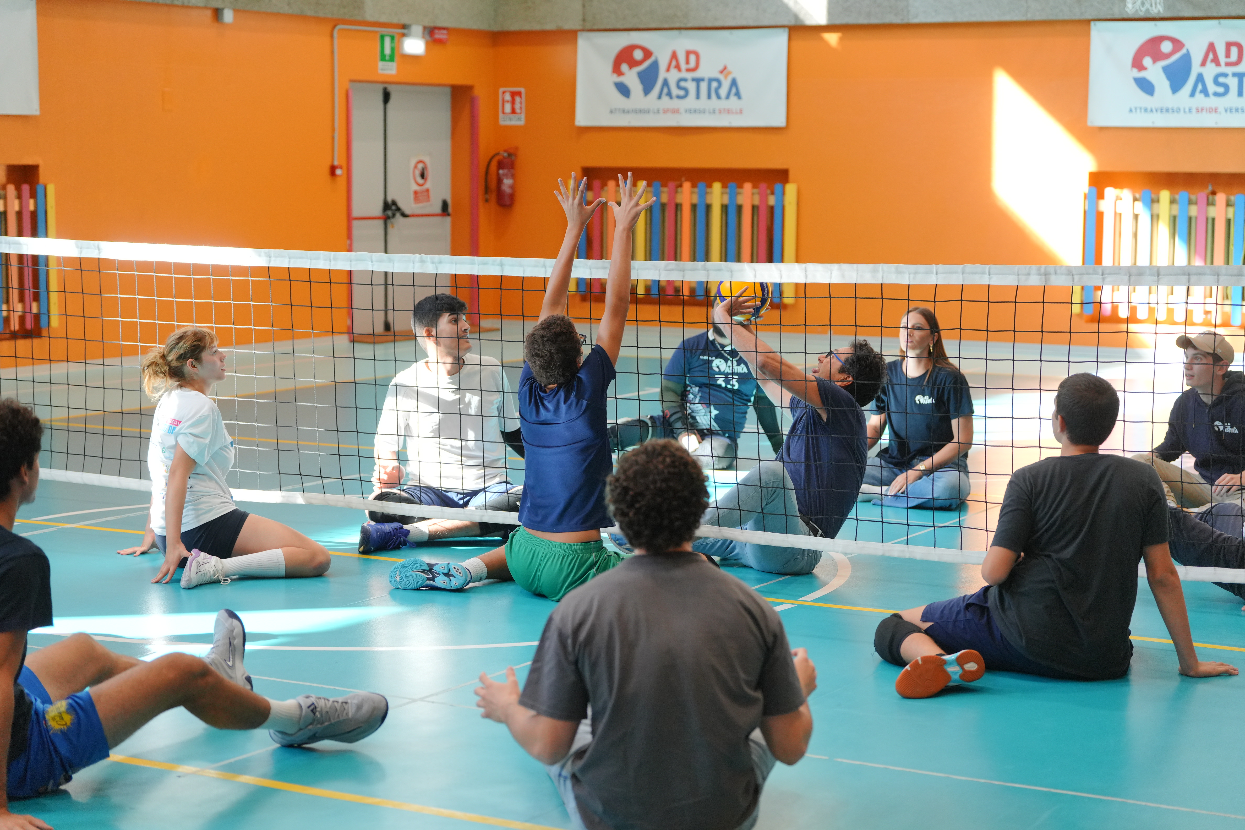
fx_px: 2421
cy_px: 415
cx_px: 622
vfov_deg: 19.5
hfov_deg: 28.8
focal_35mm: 70
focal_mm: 70
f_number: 3.2
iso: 1600
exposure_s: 1/640
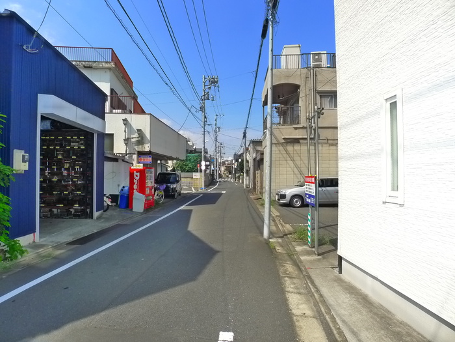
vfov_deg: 56.8
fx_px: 315
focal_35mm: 24
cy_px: 171
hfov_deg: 71.6
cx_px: 228
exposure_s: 1/800
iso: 400
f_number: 4
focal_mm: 5.1
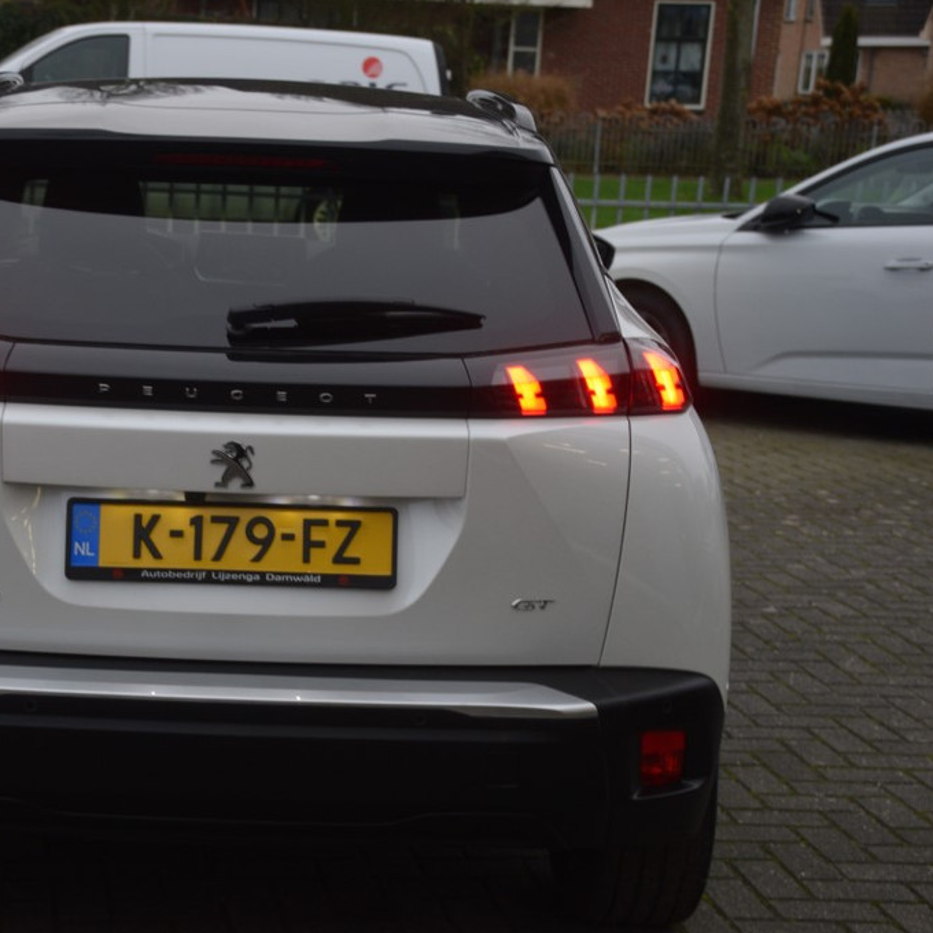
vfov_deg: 23.7
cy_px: 467
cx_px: 235
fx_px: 2226
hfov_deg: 23.4
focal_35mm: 73
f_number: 5
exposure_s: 1/100
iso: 400
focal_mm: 38
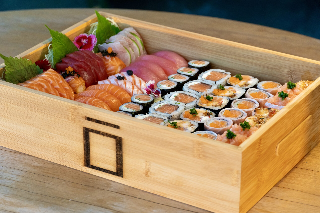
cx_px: 160
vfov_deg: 12.2
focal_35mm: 112
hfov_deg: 18.2
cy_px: 106
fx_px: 1000
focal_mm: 75
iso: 800
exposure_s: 1/125
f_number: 5.6
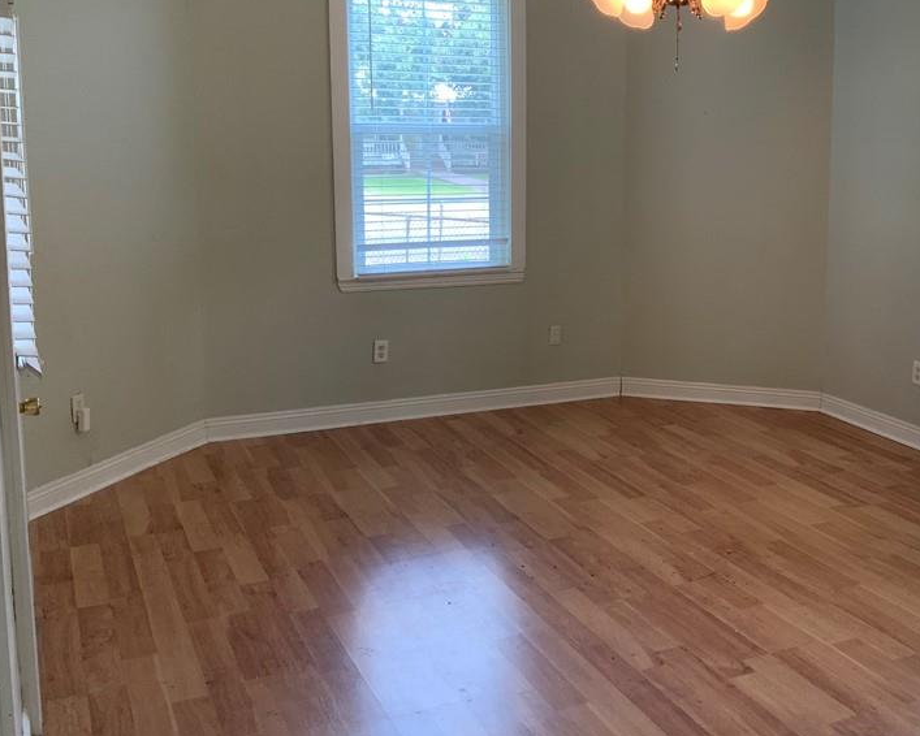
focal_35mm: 41
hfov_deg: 44.2
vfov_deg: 36.2
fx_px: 1117
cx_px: 610
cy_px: 263
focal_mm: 3
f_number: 1.8
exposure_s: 1/60
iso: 64
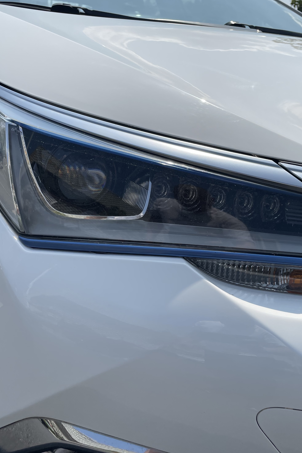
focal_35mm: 37
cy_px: 230
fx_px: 465
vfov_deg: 51.9
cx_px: 167
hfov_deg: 35.9
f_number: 1.6
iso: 32
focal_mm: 4.2
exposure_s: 1/7299
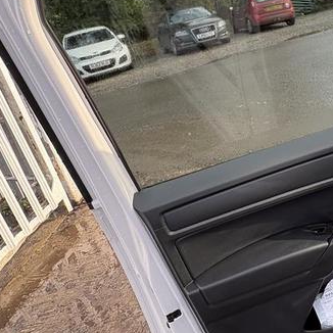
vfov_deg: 47.8
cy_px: 115
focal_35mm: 34
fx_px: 370
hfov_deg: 44.7
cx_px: 290
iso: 64
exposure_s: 1/145
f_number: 2.2
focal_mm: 2.22
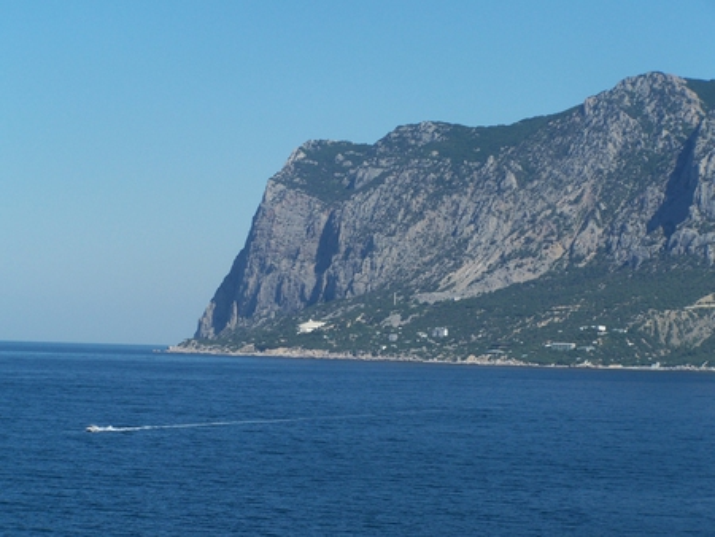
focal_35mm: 128
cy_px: 268
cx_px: 358
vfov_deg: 11.6
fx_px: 2645
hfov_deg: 15.4
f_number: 4.5
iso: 80
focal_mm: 21.2
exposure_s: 1/750
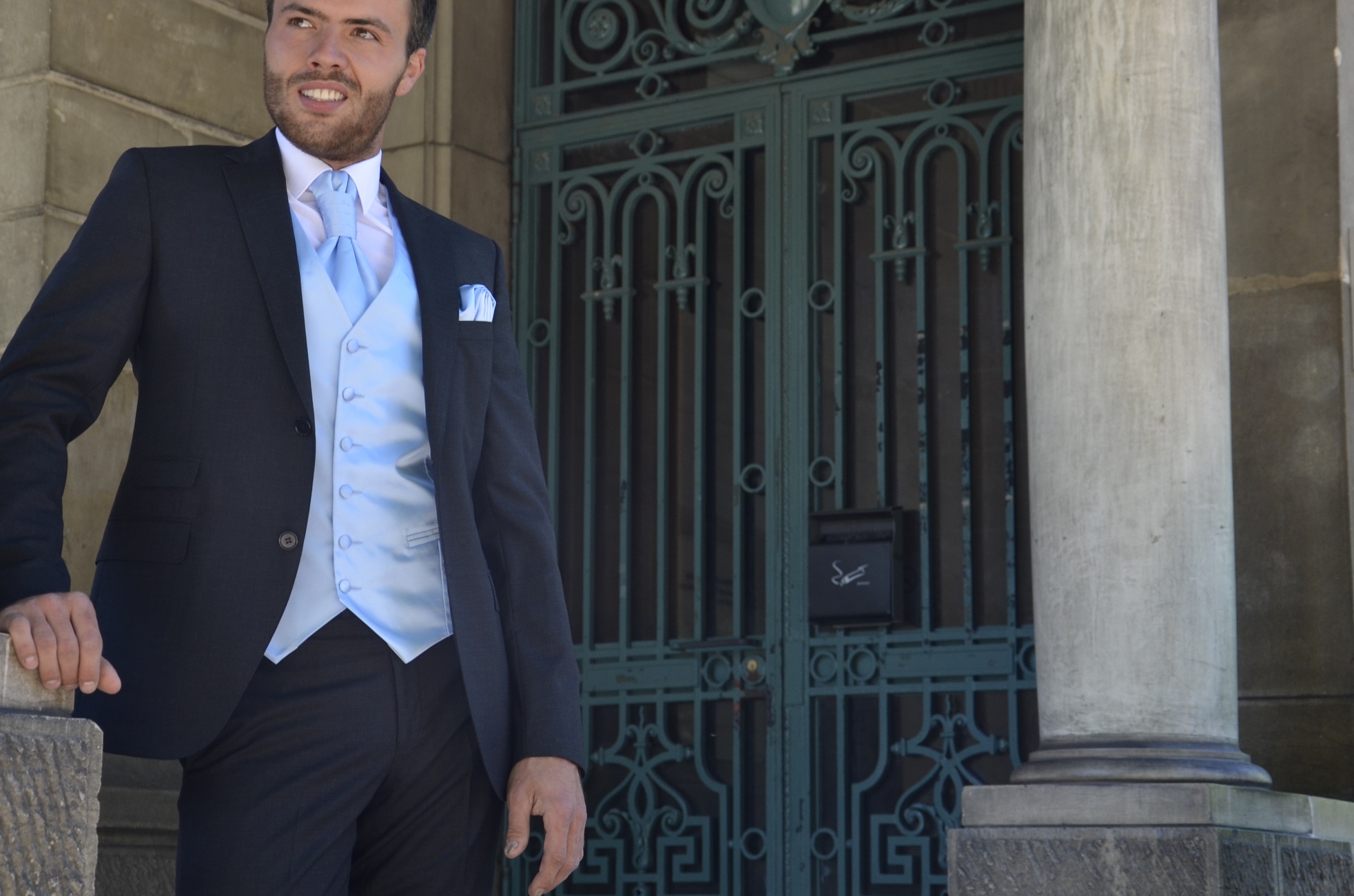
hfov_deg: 25.7
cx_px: 619
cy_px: 416
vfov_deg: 17.2
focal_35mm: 79
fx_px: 2965
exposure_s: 1/125
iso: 200
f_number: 4.8
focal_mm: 42
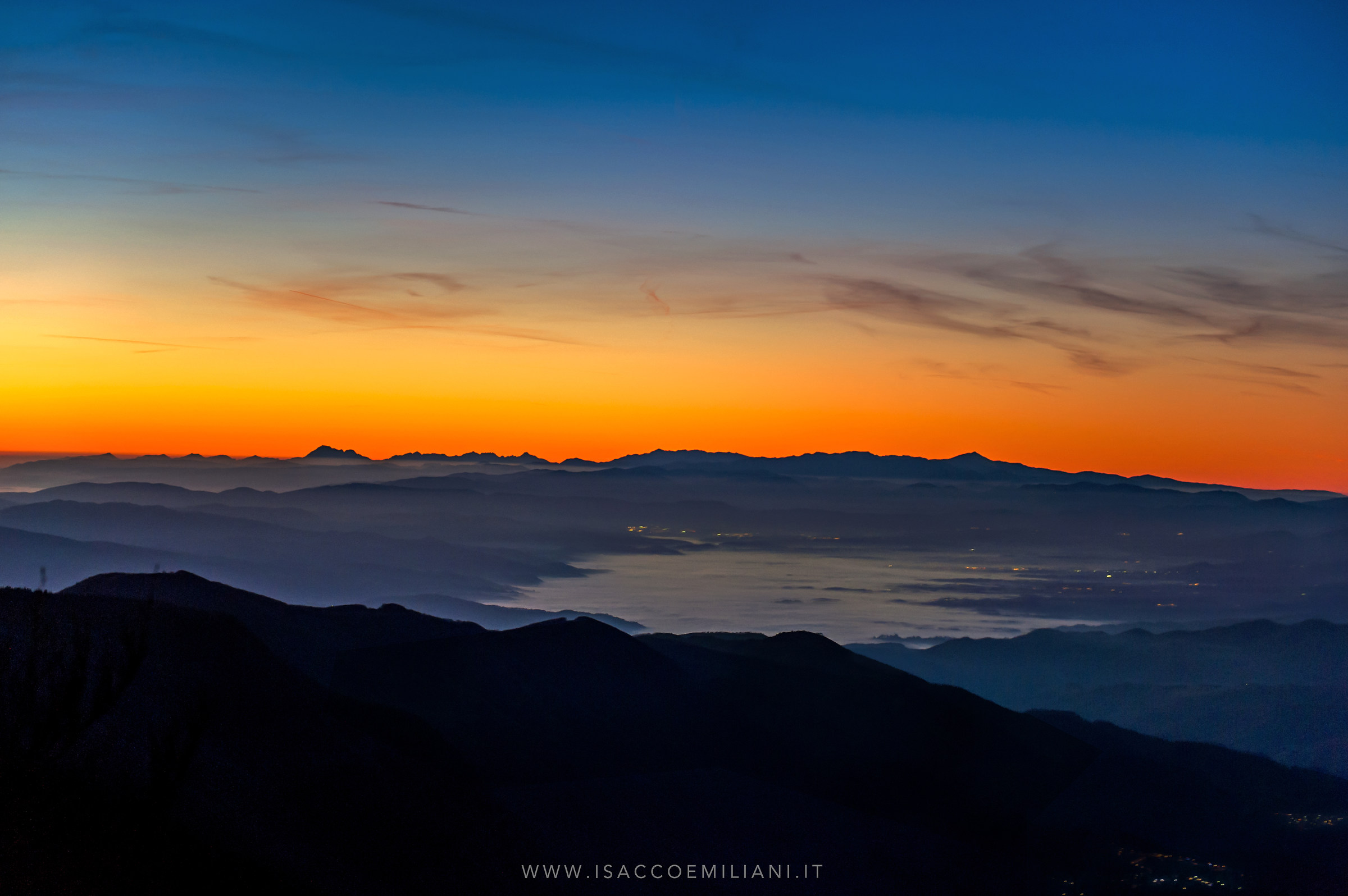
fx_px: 2619
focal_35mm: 70
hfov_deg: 28.9
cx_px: 674
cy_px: 448
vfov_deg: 19.4
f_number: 2.8
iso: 640
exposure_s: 1/250
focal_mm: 70
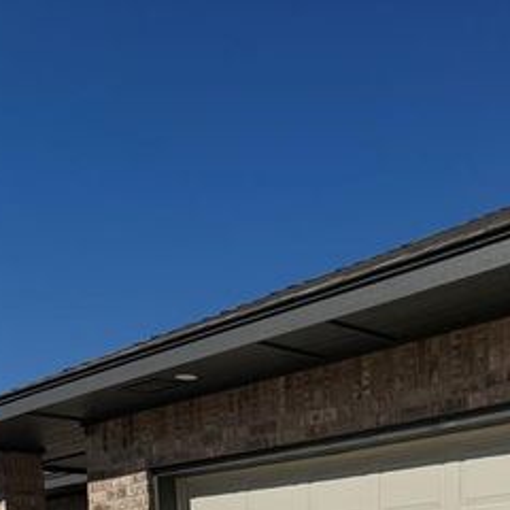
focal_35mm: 59
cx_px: 465
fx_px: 983
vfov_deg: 25.2
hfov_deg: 27.9
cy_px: 658
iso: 80
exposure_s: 1/14286
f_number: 1.78
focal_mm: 6.76
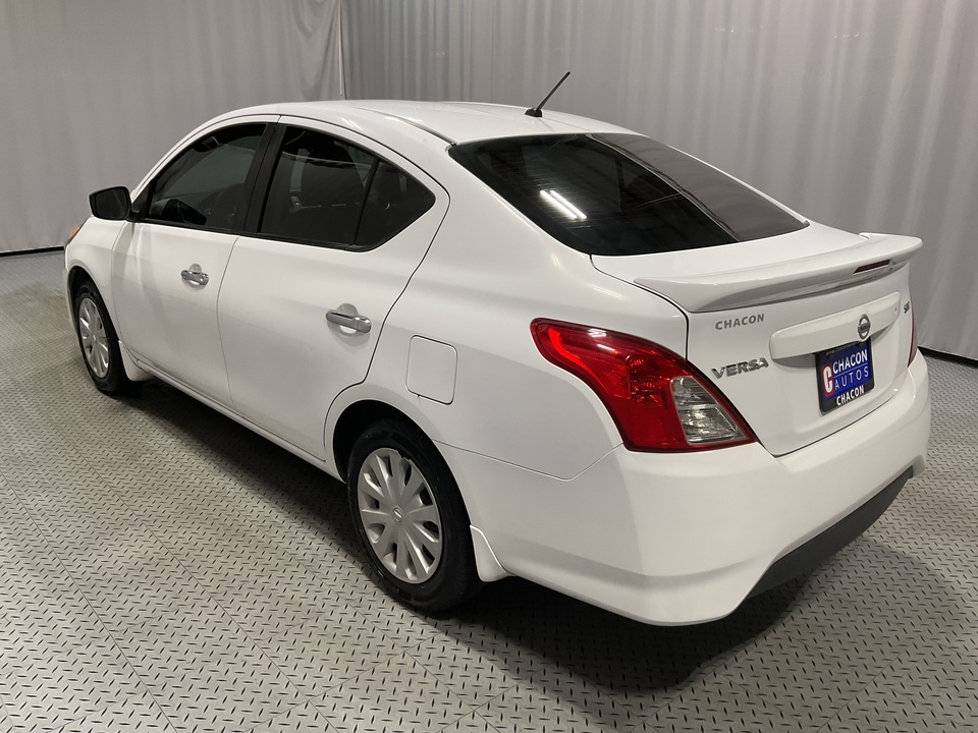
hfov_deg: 61.7
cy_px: 366
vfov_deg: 48.2
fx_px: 819
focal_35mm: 29
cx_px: 489
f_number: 1.8
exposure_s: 1/100
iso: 50
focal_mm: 3
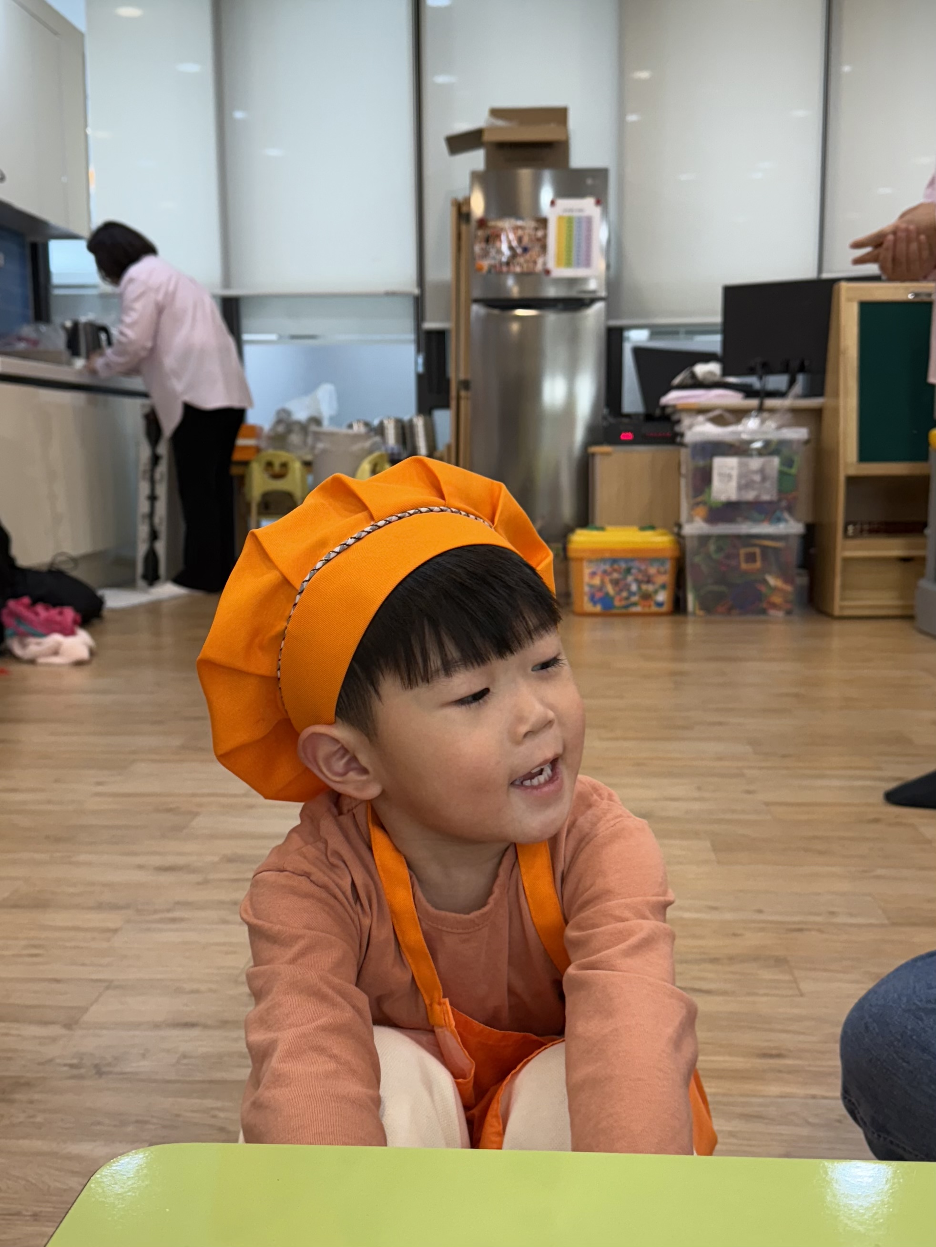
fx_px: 865
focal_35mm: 24
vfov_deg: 71.6
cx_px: 468
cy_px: 624
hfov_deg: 56.8
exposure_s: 1/120
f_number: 1.78
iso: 160
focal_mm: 6.76
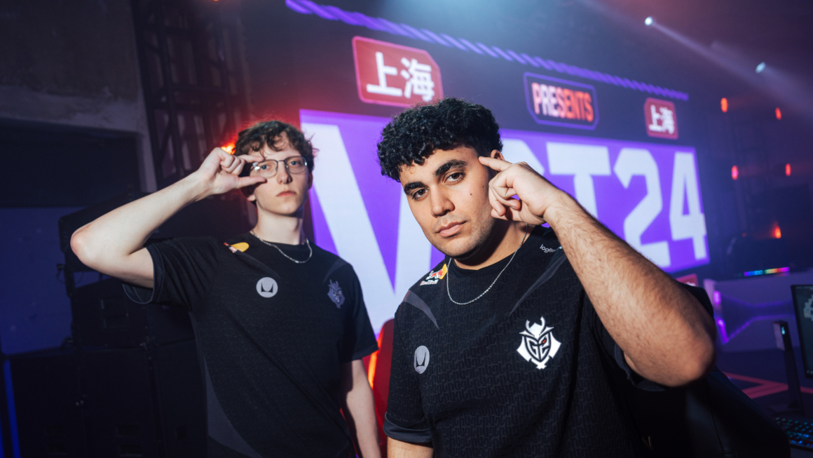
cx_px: 398
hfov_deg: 71.9
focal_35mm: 26
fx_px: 561
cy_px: 255
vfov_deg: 44.3
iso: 100
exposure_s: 1/60
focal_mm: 24
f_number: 2.8
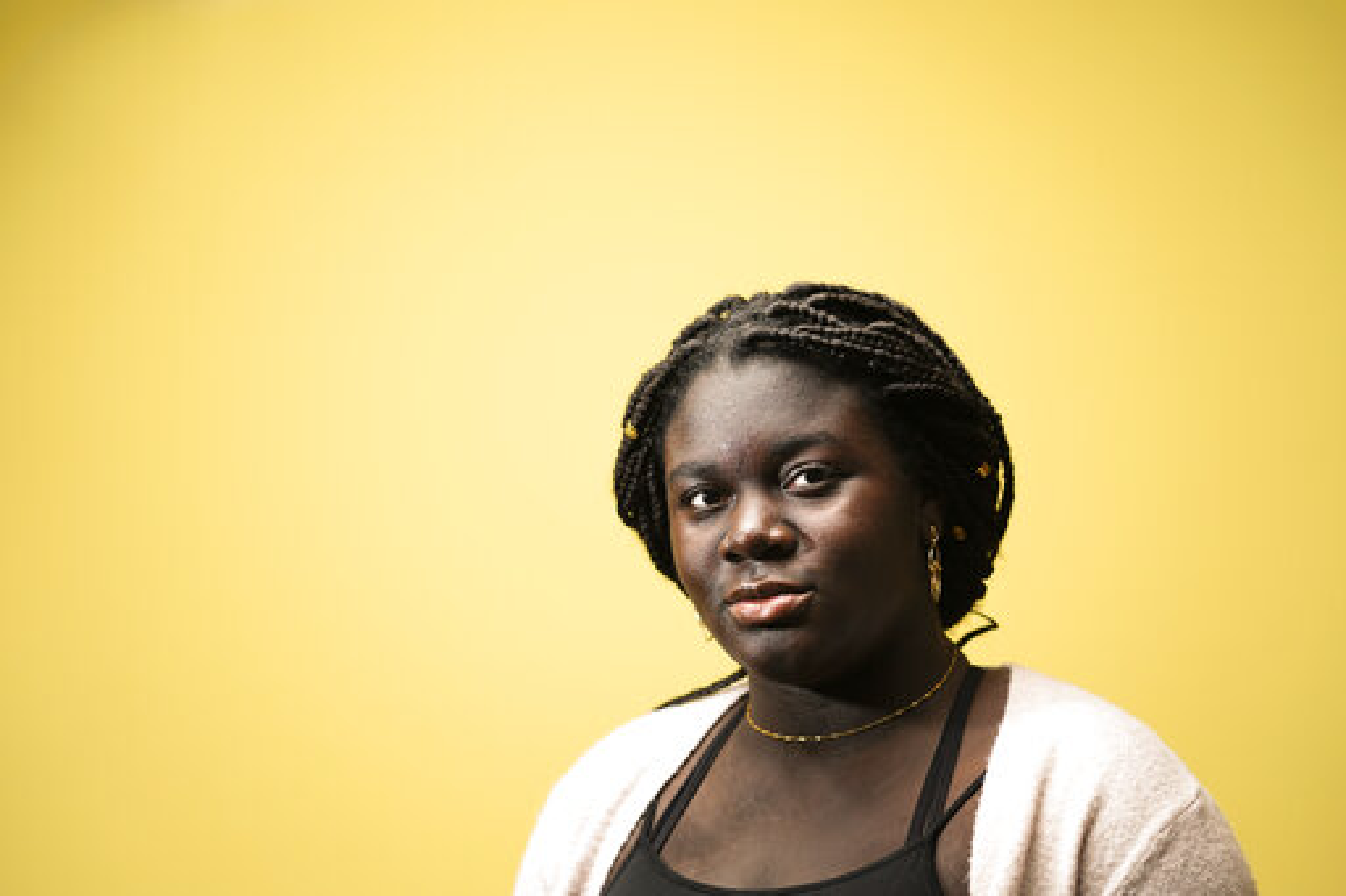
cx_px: 673
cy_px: 448
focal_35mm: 83
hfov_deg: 24.5
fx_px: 3102
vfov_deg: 16.4
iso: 200
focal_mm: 83
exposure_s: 1/160
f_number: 2.8
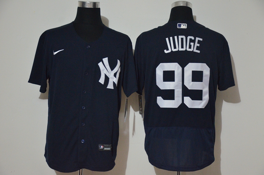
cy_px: 88
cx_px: 132
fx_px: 549
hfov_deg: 27.0
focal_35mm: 75
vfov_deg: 18.1
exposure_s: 1/15
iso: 4000
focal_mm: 50
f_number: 4.8
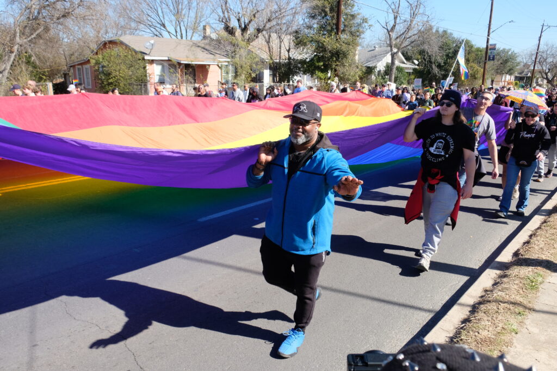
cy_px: 186
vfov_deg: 47.9
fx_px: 418
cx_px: 278
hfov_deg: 67.4
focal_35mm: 27
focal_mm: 18
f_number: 8
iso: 400
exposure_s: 1/250
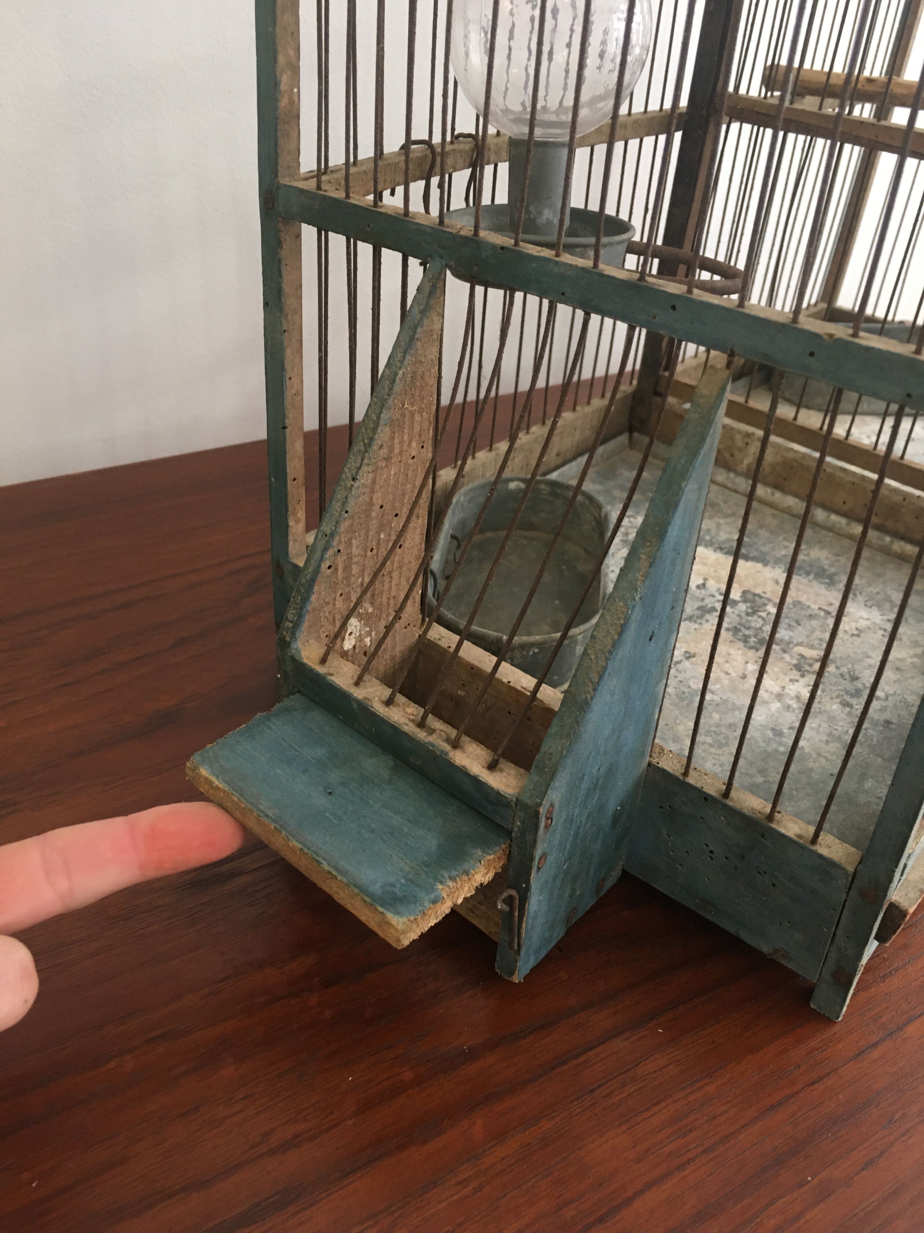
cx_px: 462
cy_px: 616
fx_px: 1032
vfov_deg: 61.7
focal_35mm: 29
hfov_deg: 48.2
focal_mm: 4.15
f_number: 2.2
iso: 160
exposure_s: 1/33
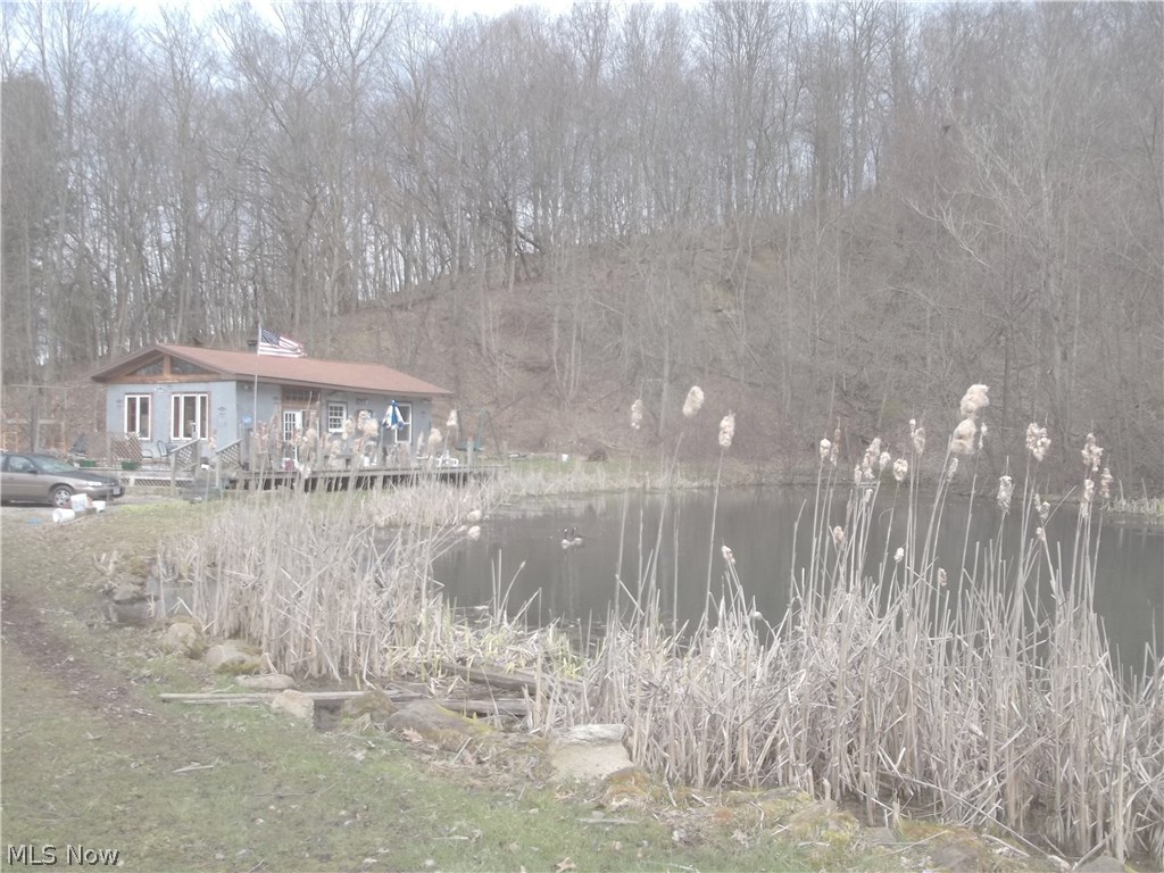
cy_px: 436
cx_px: 582
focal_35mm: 33
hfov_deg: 55.4
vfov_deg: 42.9
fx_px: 1110
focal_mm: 5.9
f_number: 3.3
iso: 80
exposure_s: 1/320
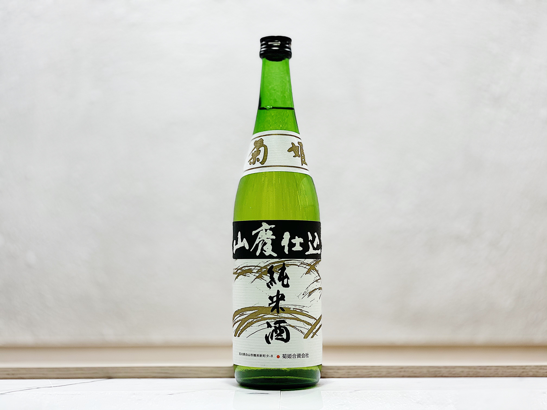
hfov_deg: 36.8
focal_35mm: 52
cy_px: 205
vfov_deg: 28.0
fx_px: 822
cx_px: 274
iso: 80
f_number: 2
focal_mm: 6
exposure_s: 1/100
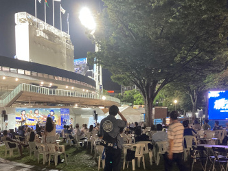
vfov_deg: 26.5
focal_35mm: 54
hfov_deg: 35.5
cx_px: 114
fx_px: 356
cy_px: 139
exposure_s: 1/25
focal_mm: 3.99
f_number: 1.8
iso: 320
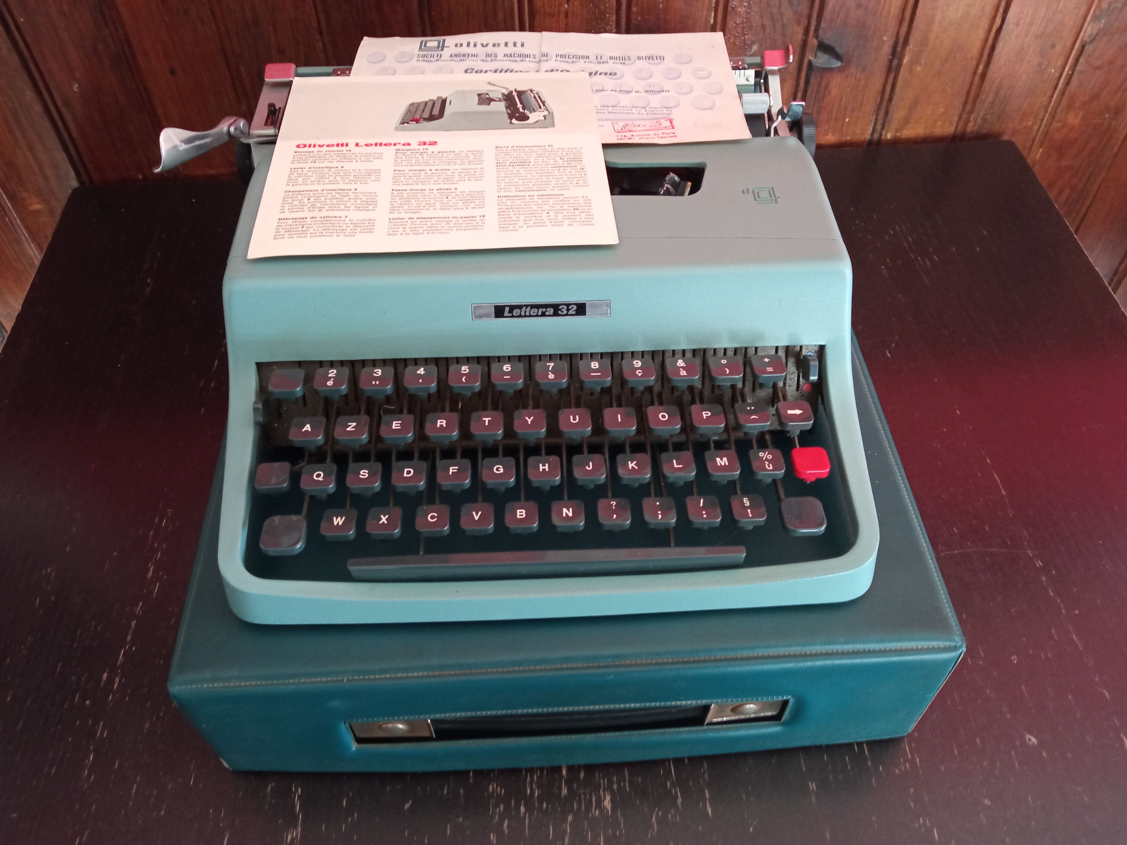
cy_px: 422
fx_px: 879
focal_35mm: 27
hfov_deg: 65.3
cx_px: 564
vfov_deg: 51.4
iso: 526
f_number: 2.2
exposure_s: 1/25
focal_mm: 3.79
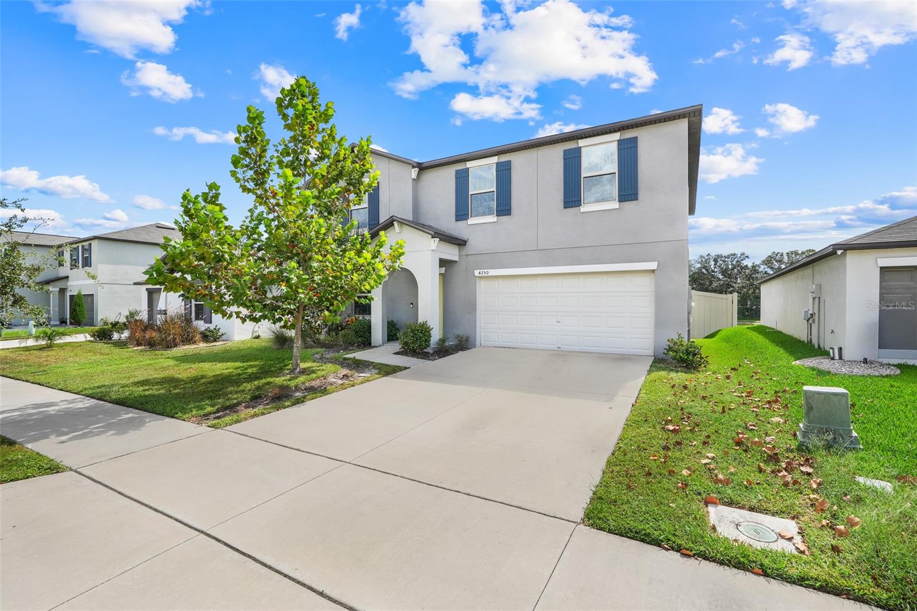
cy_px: 306
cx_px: 458
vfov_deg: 73.7
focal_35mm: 16
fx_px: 407
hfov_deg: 96.7
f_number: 9
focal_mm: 16
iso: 250
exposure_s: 1/640
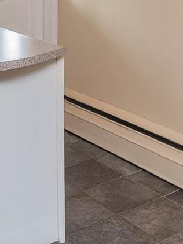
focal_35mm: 70
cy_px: 77
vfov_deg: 27.6
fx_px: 494
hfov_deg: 20.8
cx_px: 134
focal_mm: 10
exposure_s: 1/60
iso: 560
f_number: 5.6
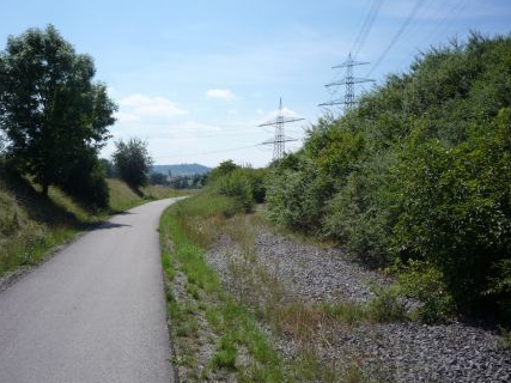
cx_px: 236
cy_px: 172
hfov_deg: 51.3
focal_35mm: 36
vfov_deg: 39.6
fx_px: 531
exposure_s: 1/500
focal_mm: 5.2
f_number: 5.6
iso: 100
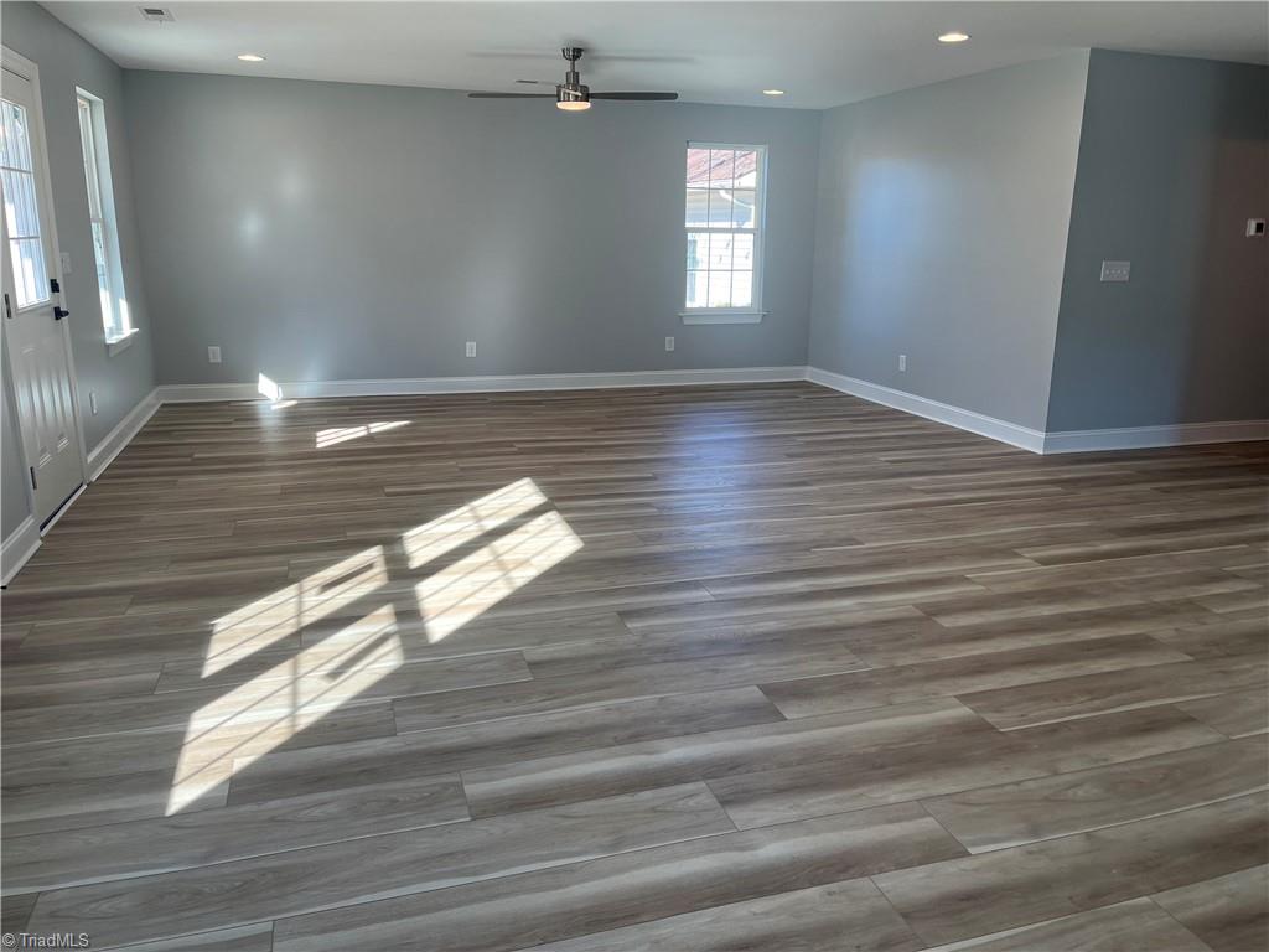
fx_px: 953
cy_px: 476
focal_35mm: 26
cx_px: 634
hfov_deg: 67.3
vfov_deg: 53.1
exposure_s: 1/164
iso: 50
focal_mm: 5.1
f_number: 1.6
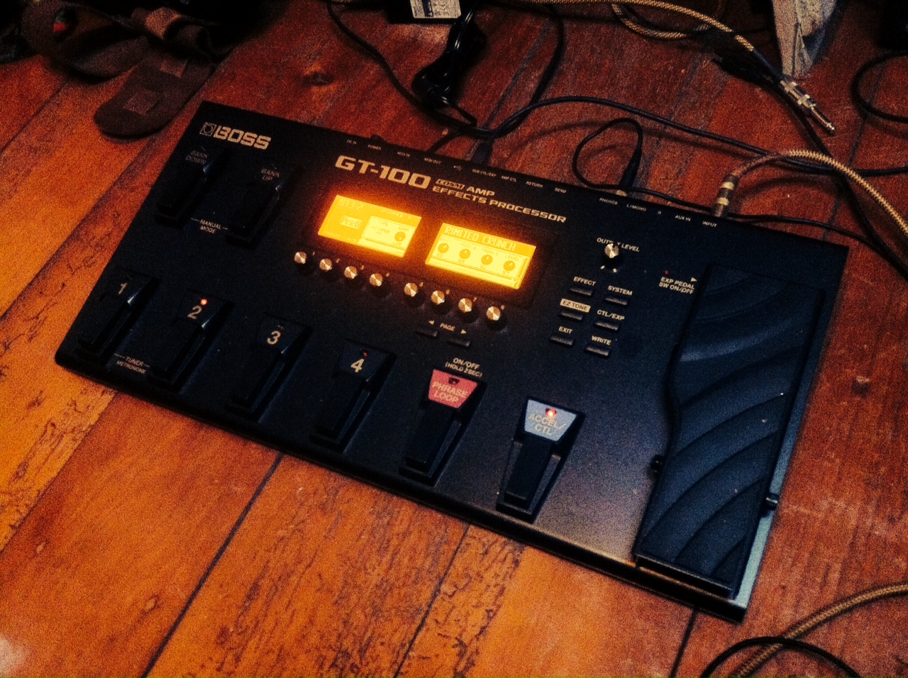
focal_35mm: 35
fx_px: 917
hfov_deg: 52.7
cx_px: 454
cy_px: 339
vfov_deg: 40.6
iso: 1000
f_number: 2.8
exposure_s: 1/15
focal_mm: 3.85
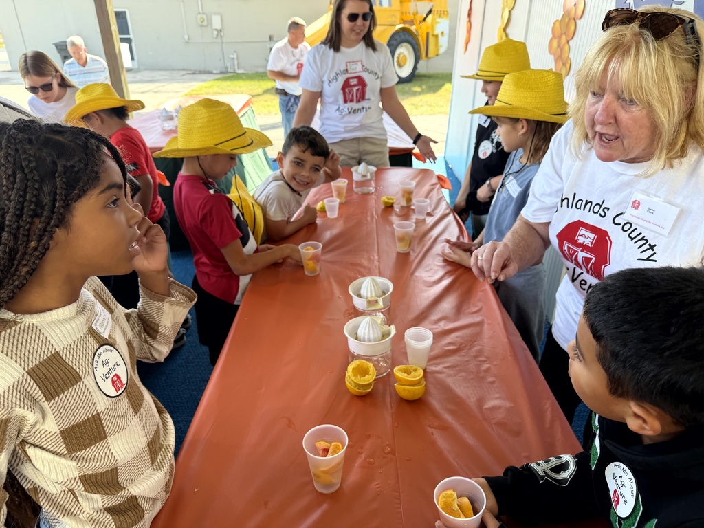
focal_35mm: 24
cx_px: 352
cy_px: 264
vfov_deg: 56.8
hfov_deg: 71.6
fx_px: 488
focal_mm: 6.76
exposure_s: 1/280
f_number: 1.78
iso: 80
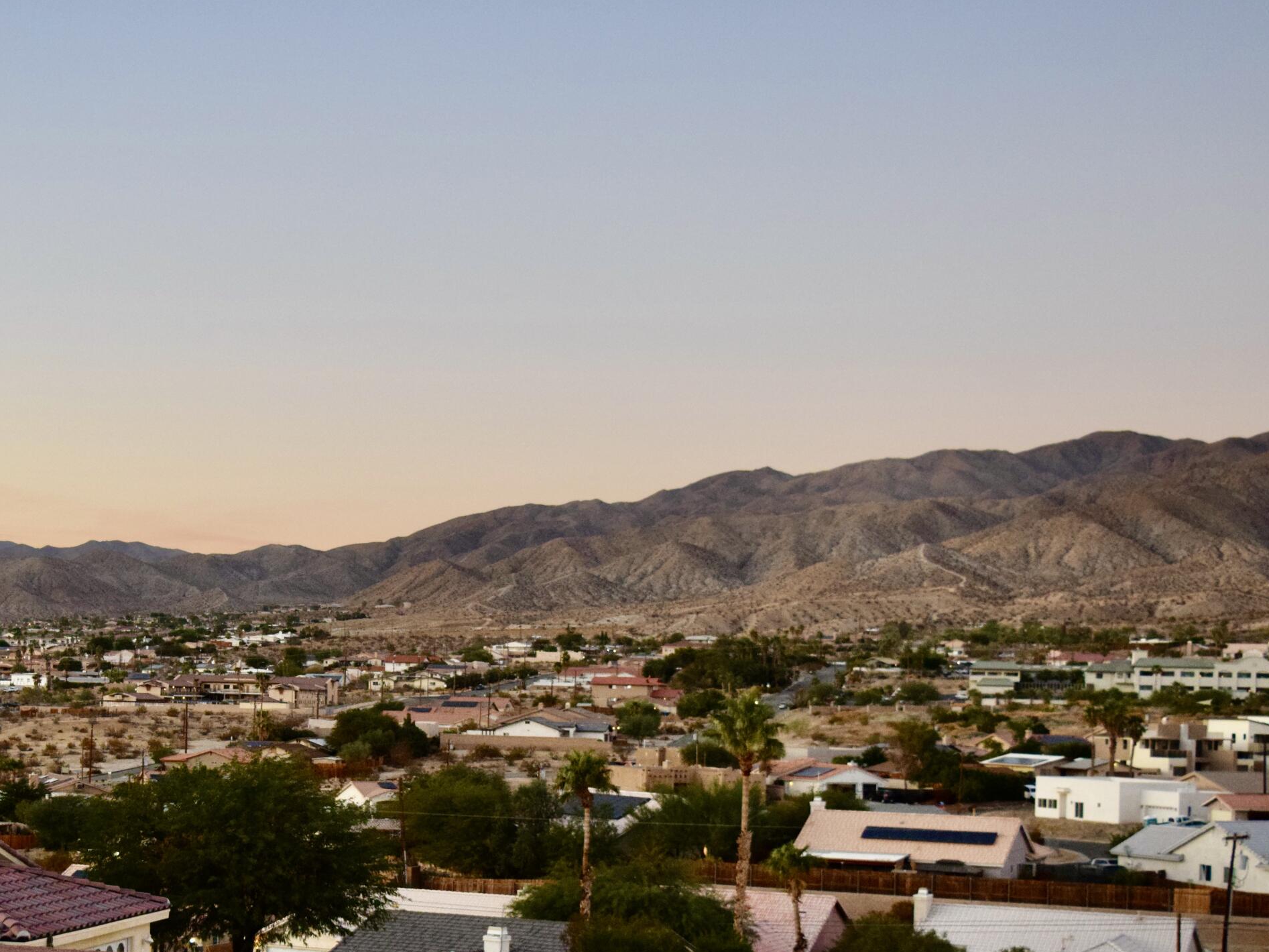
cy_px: 666
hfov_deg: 29.8
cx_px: 329
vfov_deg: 22.8
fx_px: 2346
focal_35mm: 64
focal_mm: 28
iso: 1800
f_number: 4.2
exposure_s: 1/500
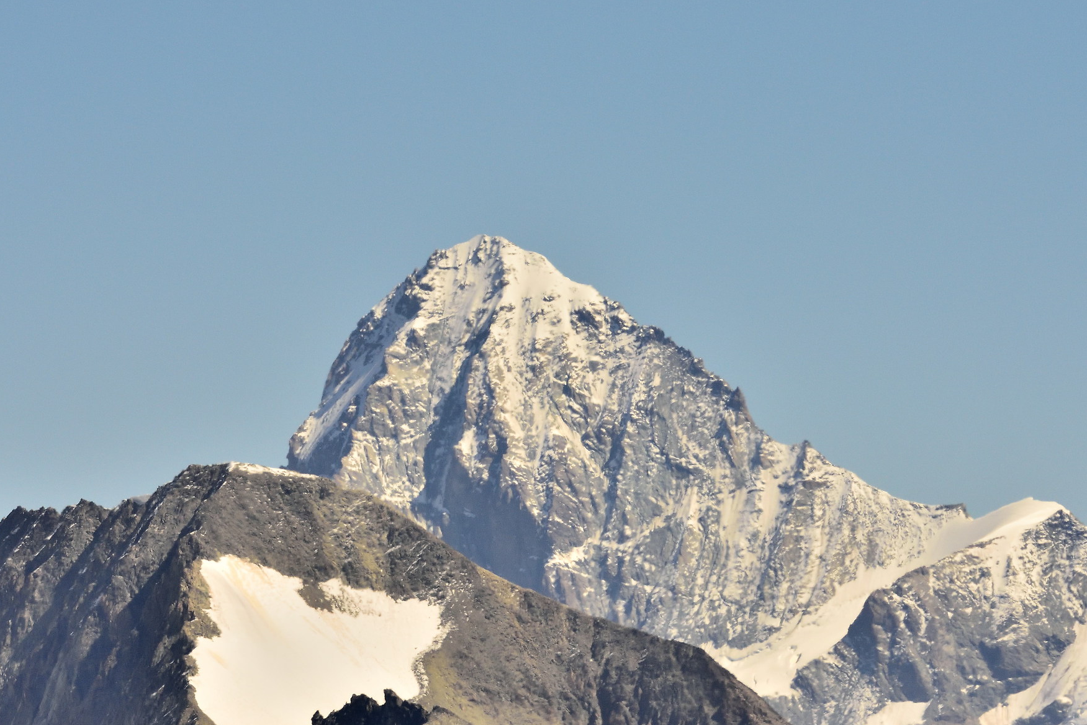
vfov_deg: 2.5
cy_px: 380
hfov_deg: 3.7
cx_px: 600
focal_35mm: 555
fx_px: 16760
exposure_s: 1/4000
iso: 800
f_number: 8
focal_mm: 270
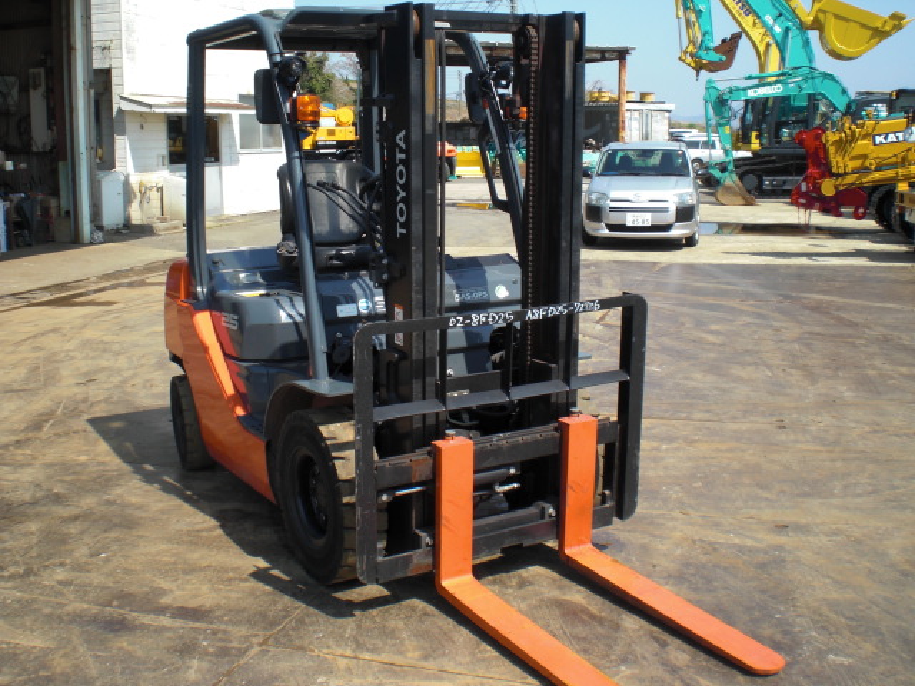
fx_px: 1004
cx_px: 458
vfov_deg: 37.7
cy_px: 343
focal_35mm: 38
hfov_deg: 49.0
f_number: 5.6
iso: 64
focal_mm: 6.3
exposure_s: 1/200
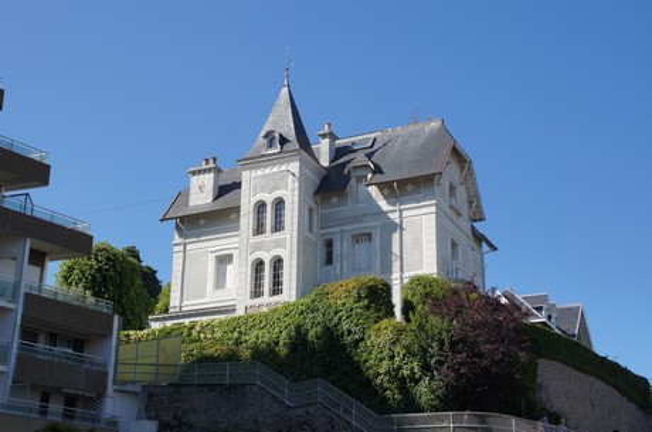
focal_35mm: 52
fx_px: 949
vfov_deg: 25.7
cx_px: 326
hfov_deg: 37.9
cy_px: 216
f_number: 8
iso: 100
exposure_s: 1/250
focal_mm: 35
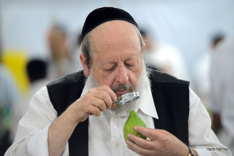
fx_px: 1561
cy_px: 78
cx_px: 117
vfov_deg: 5.7
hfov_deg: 8.6
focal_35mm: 240
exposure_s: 1/125
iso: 4000
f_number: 4
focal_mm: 240
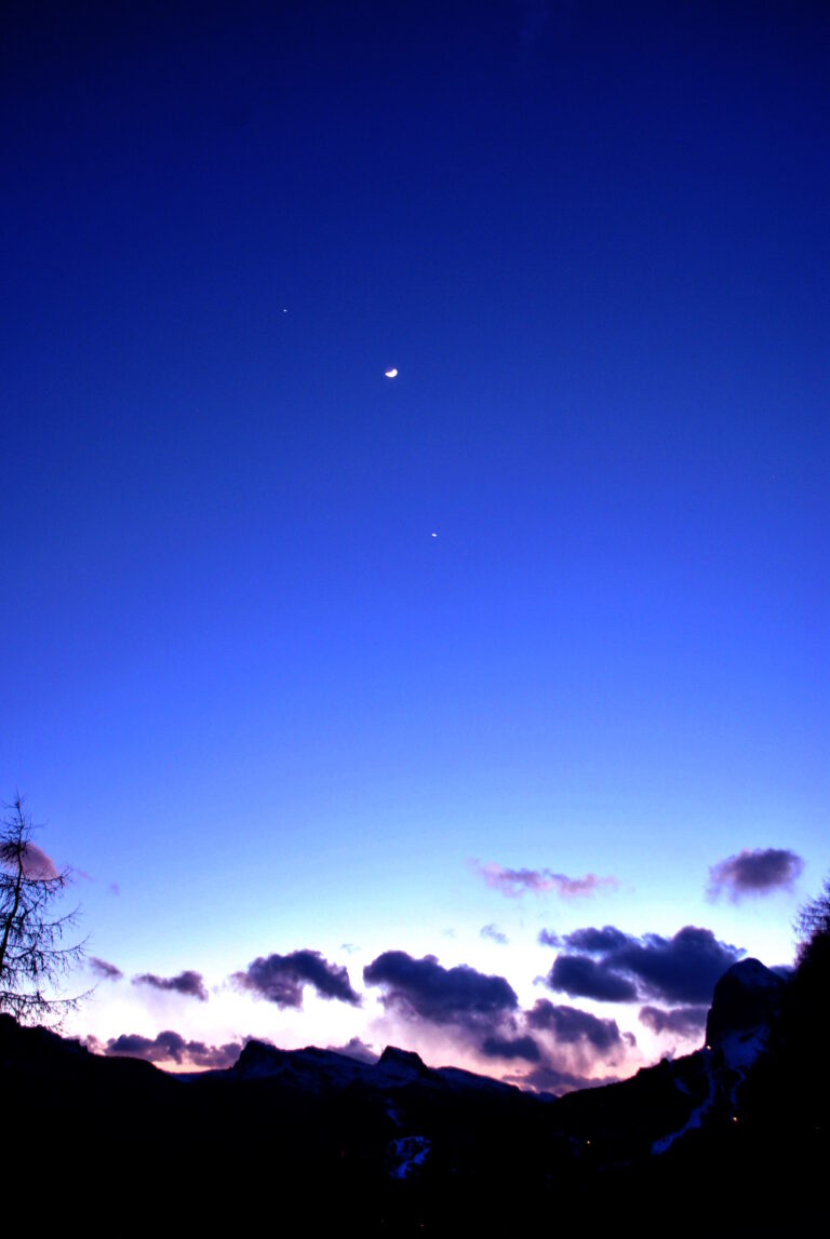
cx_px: 415
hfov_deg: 48.1
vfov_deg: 67.3
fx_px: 931
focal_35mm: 27
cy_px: 620
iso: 400
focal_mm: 18
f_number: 3.5
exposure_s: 1/4
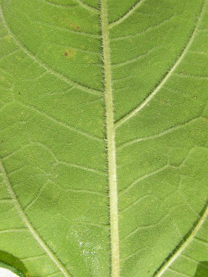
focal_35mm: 56
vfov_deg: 34.3
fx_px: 449
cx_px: 114
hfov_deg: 26.1
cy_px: 118
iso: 100
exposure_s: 1/245
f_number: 7.6
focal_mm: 8
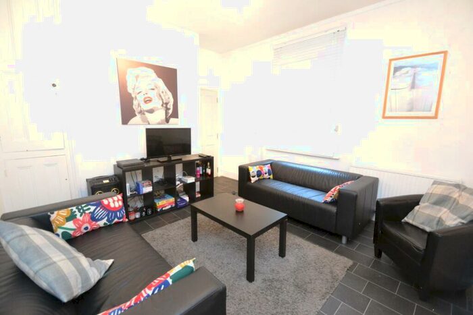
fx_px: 197
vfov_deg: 77.4
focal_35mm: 15
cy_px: 158
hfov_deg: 100.4
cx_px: 236
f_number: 3.5
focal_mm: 10
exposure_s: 1/40
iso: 3200
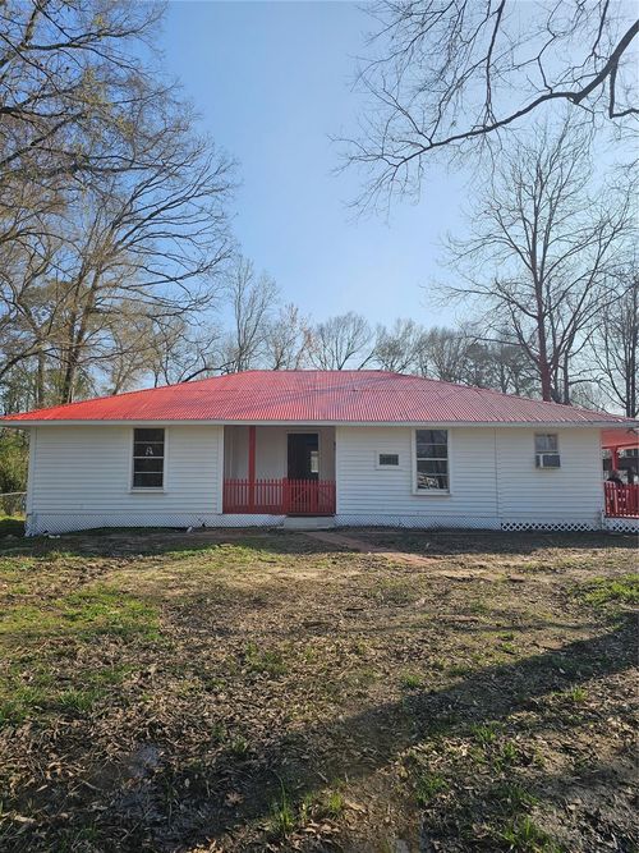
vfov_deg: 73.9
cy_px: 426
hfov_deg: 58.9
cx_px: 320
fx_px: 566
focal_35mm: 23
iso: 10
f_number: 1.7
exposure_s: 1/854
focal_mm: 6.3
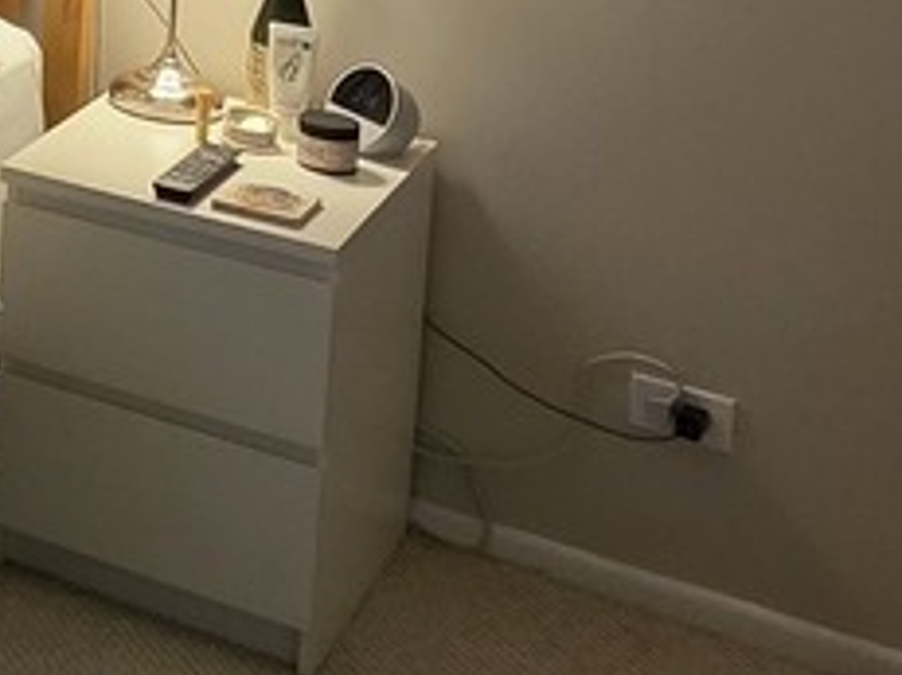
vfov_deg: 16.3
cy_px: -402
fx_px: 2110
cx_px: -715
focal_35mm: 81
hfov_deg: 18.8
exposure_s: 1/60
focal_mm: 2.2
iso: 200
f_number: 1.9
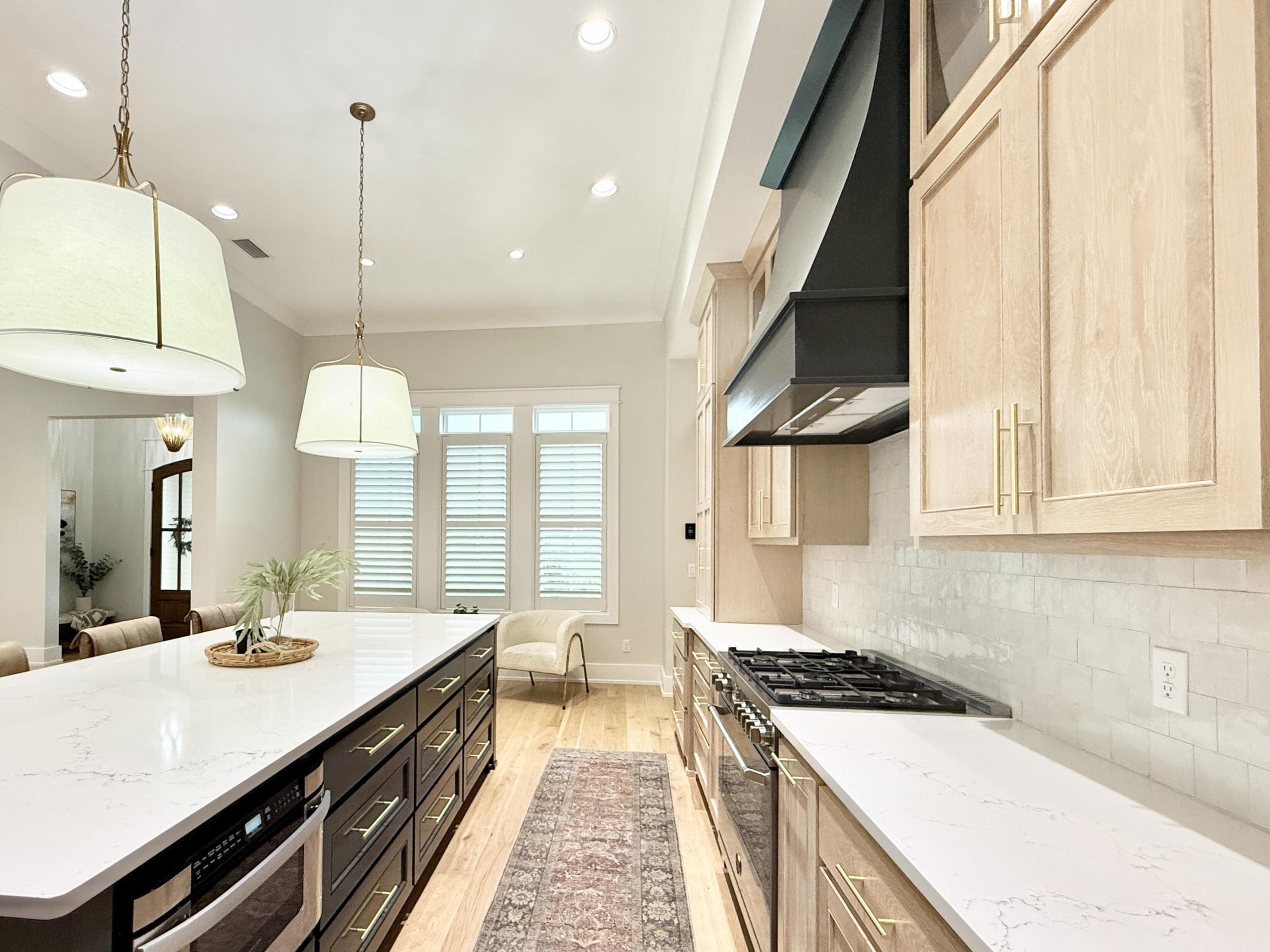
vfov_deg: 74.4
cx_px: 549
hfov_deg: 90.5
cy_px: 532
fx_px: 624
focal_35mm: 17
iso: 200
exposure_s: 1/120
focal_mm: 2.22
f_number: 2.2
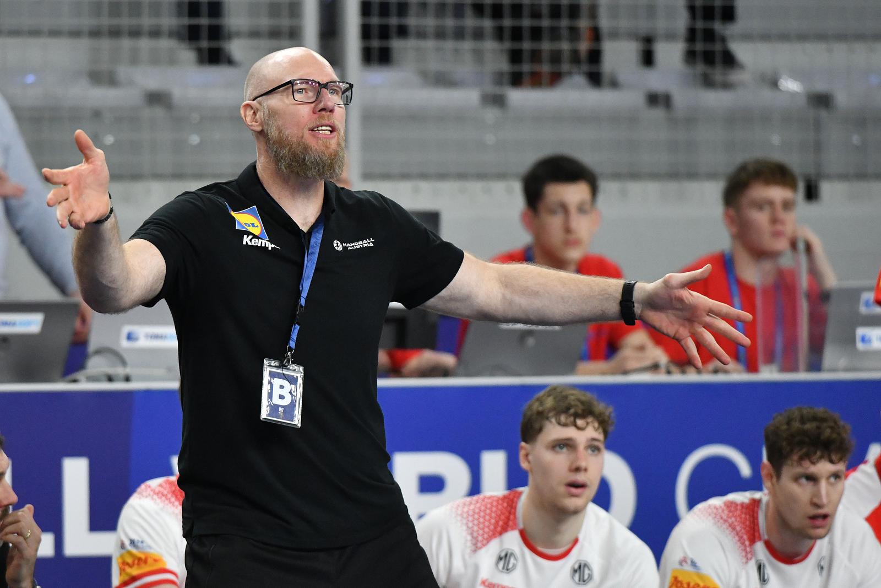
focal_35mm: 330
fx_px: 8076
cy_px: 294
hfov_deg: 6.2
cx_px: 440
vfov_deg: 4.2
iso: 3200
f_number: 4
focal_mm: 330
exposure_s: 1/1250
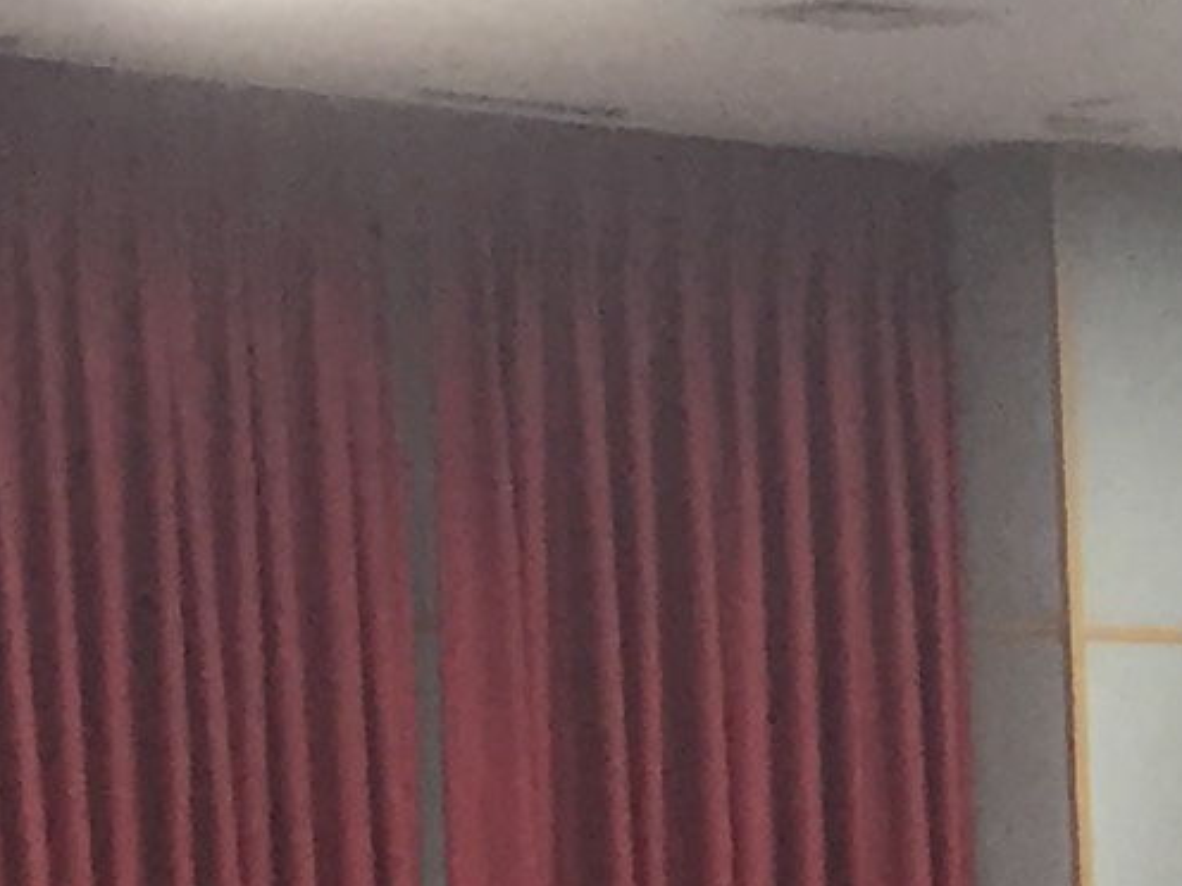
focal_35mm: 191
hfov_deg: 9.7
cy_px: 1905
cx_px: 2283
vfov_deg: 7.4
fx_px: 6522
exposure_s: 1/30
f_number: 2.2
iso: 125
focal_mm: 4.15
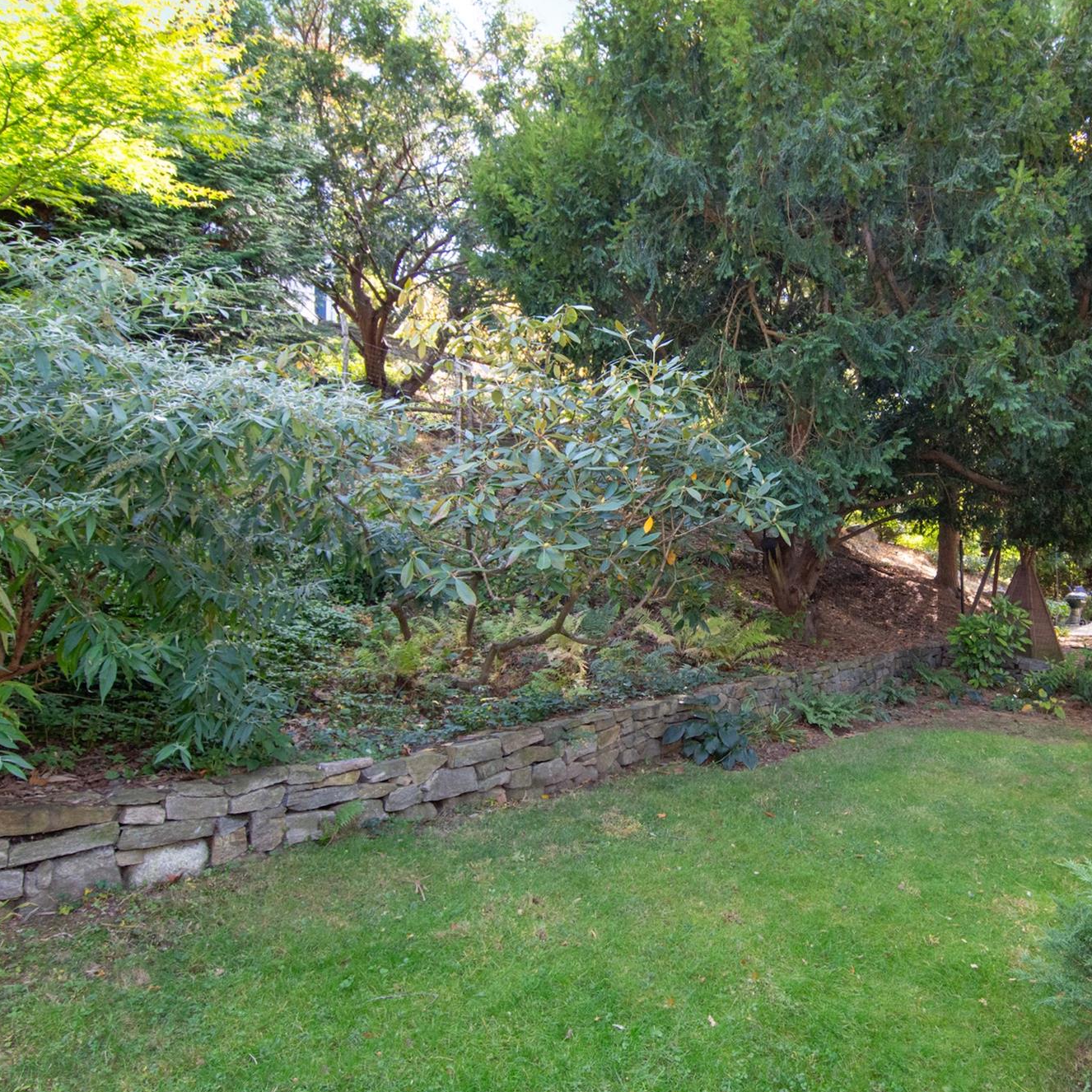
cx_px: 763
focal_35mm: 22
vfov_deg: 70.5
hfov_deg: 67.7
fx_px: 773
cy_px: 533
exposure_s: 1/100
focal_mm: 11
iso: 1000
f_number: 8
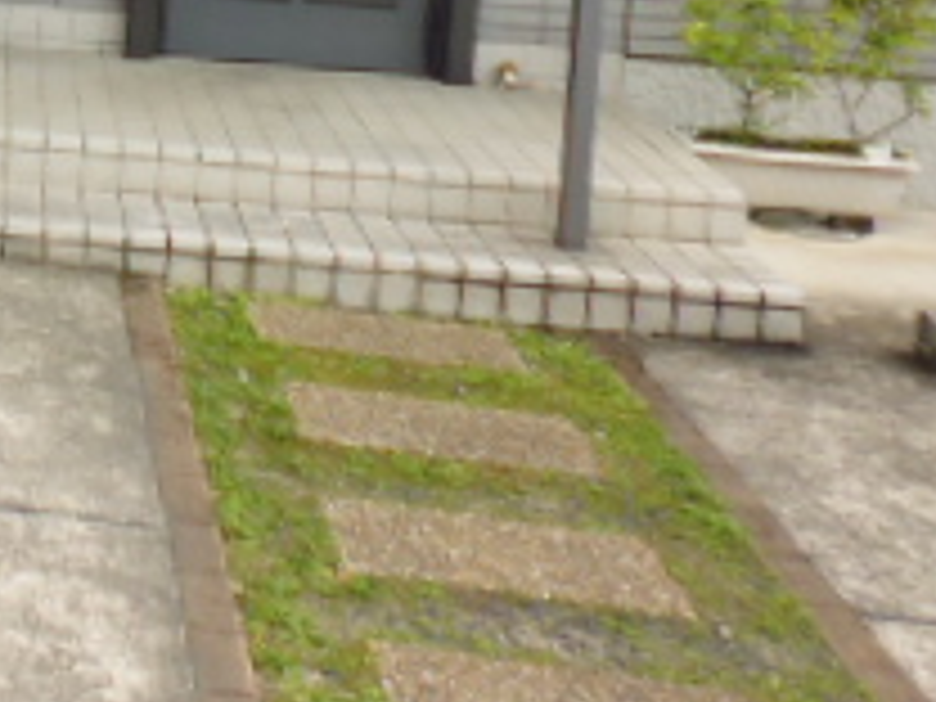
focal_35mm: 74
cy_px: -338
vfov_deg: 17.9
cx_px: -310
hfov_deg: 23.1
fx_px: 2001
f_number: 2.8
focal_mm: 4.3
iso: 100
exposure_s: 1/200
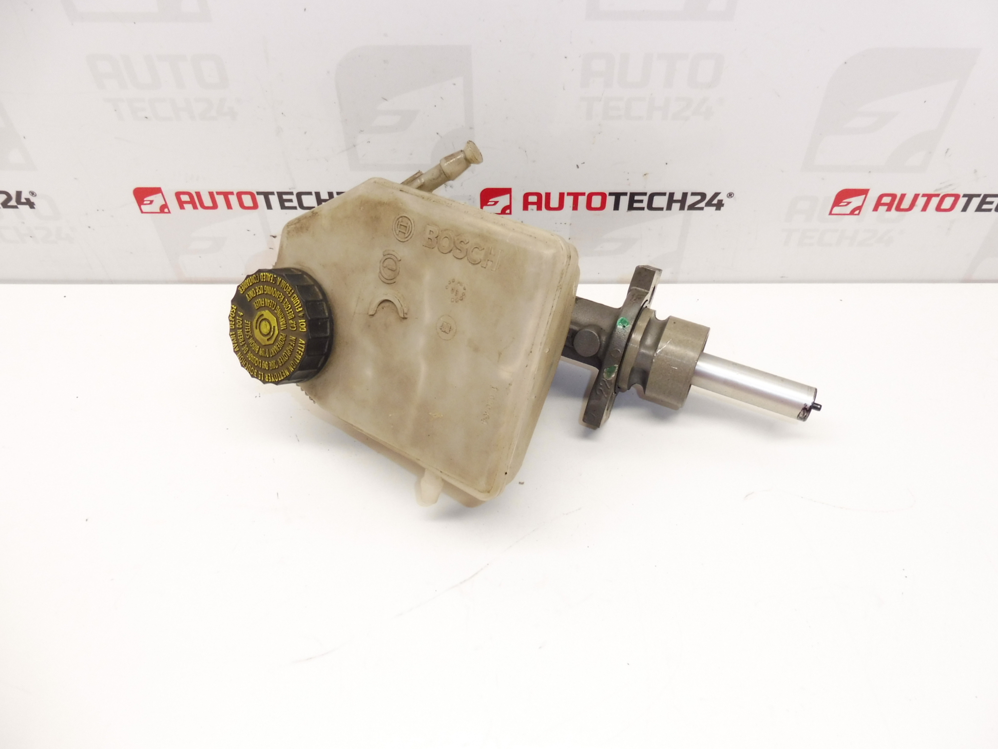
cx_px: 499
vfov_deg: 54.9
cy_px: 374
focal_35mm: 25
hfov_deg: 69.4
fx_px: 721
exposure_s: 1/60
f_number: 3.5
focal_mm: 4.4
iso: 200
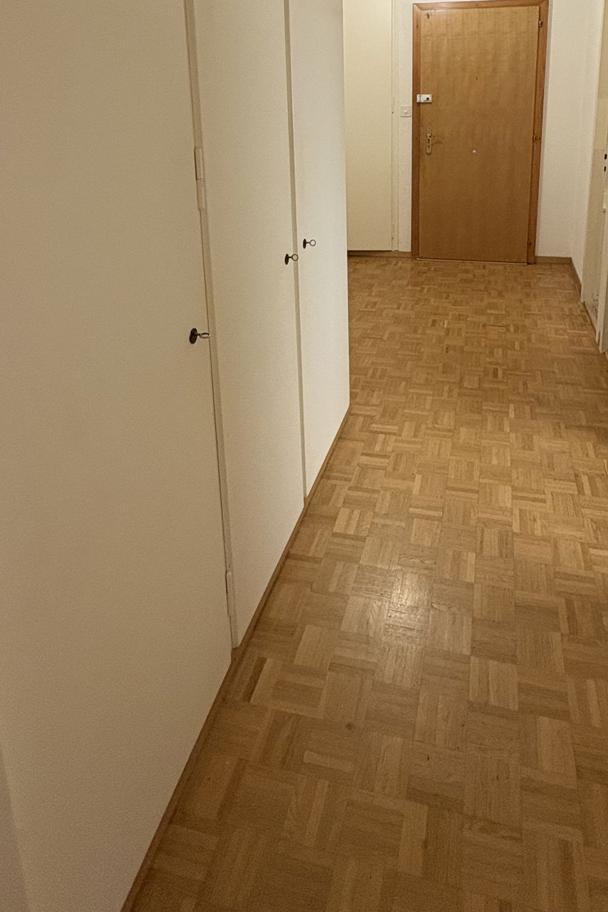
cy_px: 217
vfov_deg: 68.5
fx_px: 608
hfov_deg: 52.8
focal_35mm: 24
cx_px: 362
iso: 250
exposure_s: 1/50
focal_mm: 2.22
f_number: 2.2
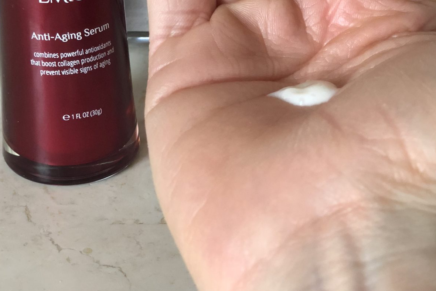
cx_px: 187
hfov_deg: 23.1
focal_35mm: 88
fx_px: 1066
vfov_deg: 15.3
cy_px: 17
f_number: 2.4
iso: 100
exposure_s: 1/60
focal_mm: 6
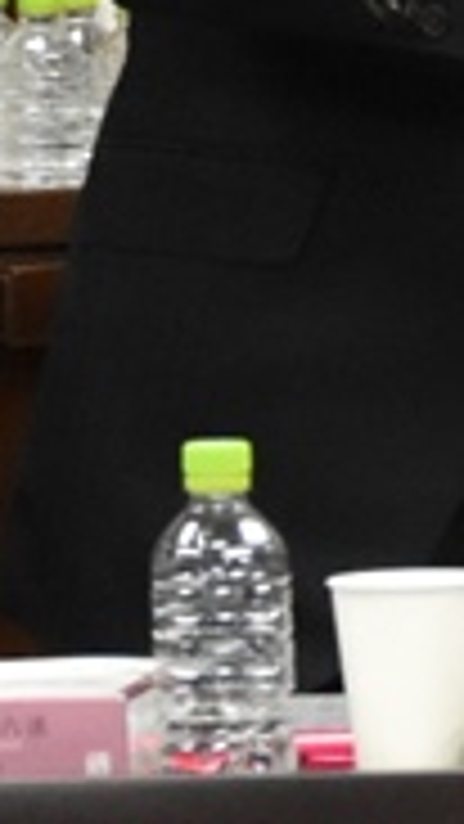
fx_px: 11915
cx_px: 613
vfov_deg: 3.9
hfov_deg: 2.2
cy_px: -378
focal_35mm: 545
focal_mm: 62
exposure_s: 1/160
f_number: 6.3
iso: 2500
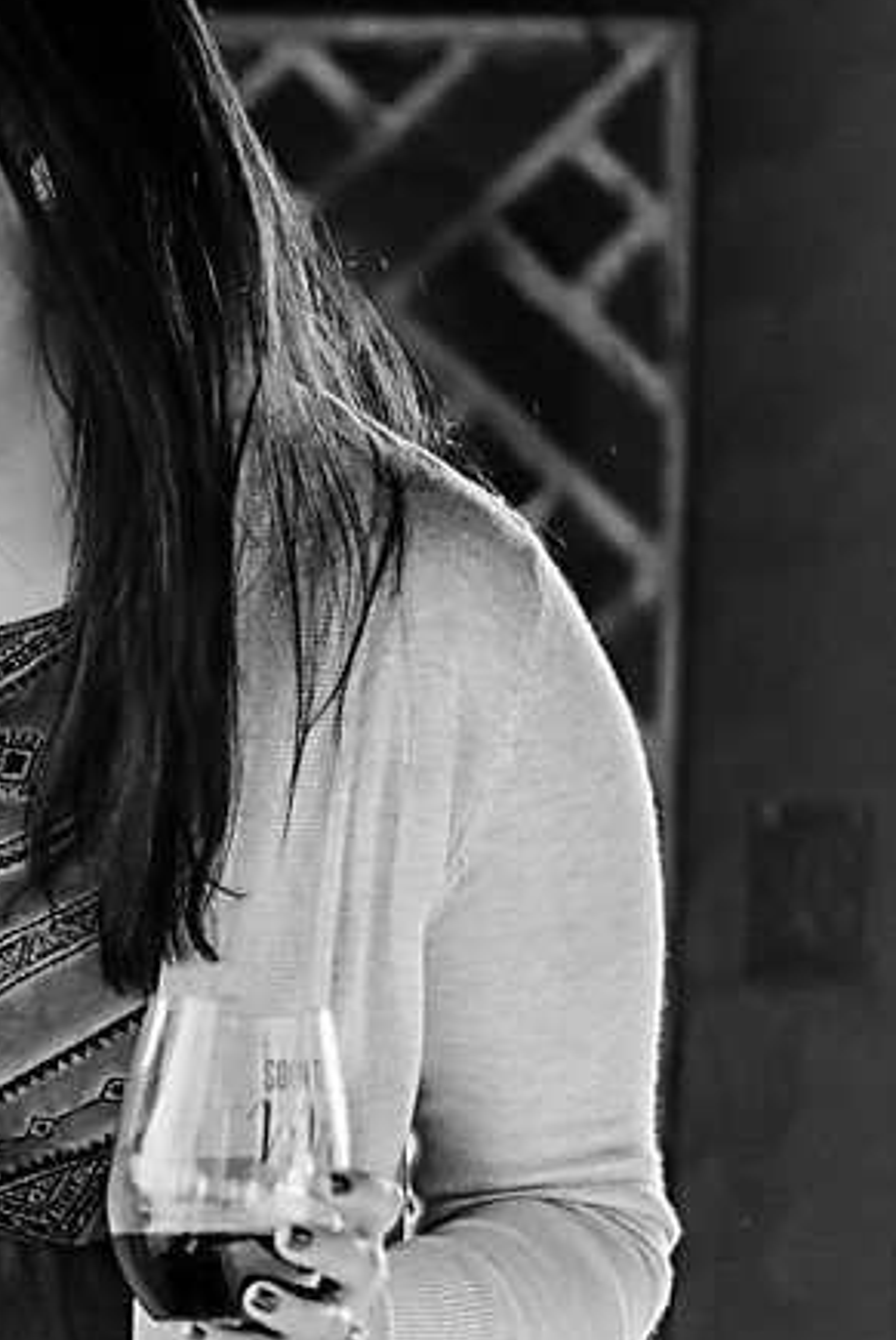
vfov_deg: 7.4
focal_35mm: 275
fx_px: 10241
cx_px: -425
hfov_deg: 5.0
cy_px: 1380
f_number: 1.8
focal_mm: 85
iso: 400
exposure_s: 1/2000
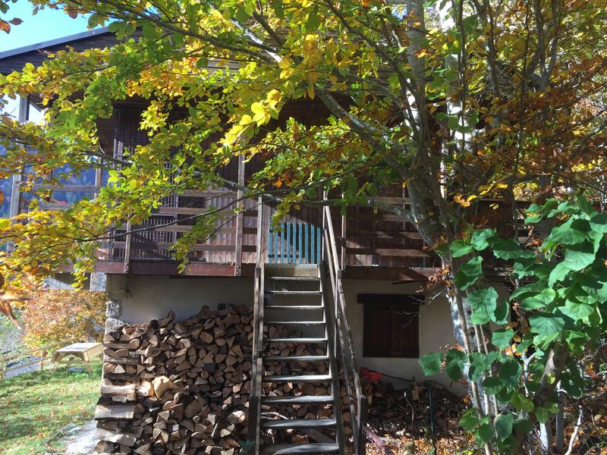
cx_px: 304
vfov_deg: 48.2
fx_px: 509
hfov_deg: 61.7
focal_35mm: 29
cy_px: 228
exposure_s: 1/205
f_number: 2.2
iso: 32
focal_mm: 4.15
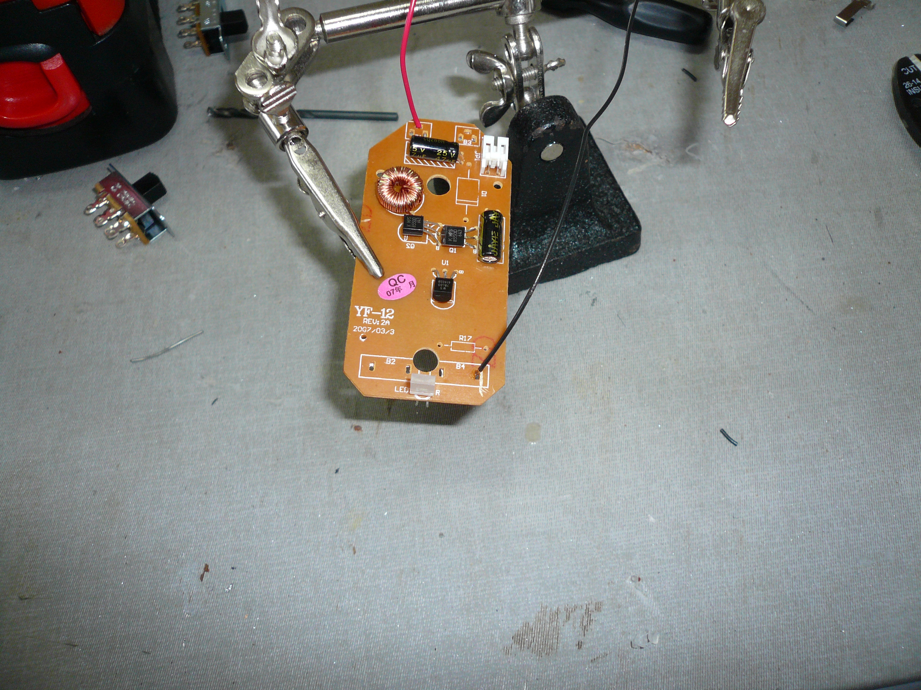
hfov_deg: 63.4
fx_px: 745
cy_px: 345
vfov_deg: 49.7
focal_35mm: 28
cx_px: 460
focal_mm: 4.6
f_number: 2.8
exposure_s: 1/30
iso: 100
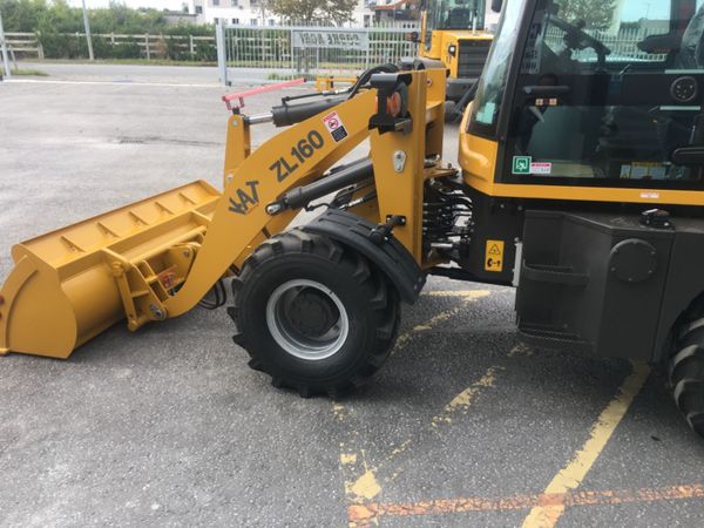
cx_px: 352
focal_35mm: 29
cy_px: 264
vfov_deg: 48.2
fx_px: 590
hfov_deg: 61.7
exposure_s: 1/181
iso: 25
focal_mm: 4.15
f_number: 2.2
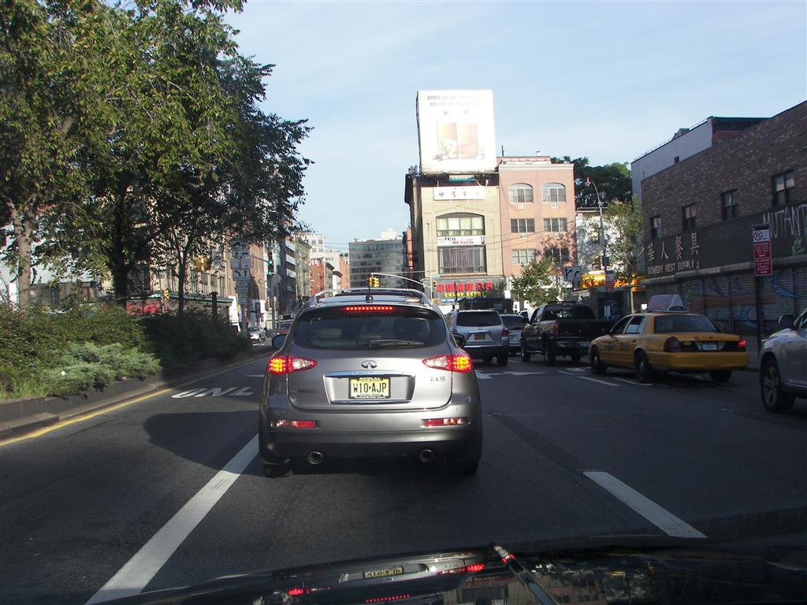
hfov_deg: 51.4
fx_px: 839
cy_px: 302
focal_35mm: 36
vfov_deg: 39.7
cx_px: 404
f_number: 6.3
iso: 64
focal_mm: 6
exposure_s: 1/125
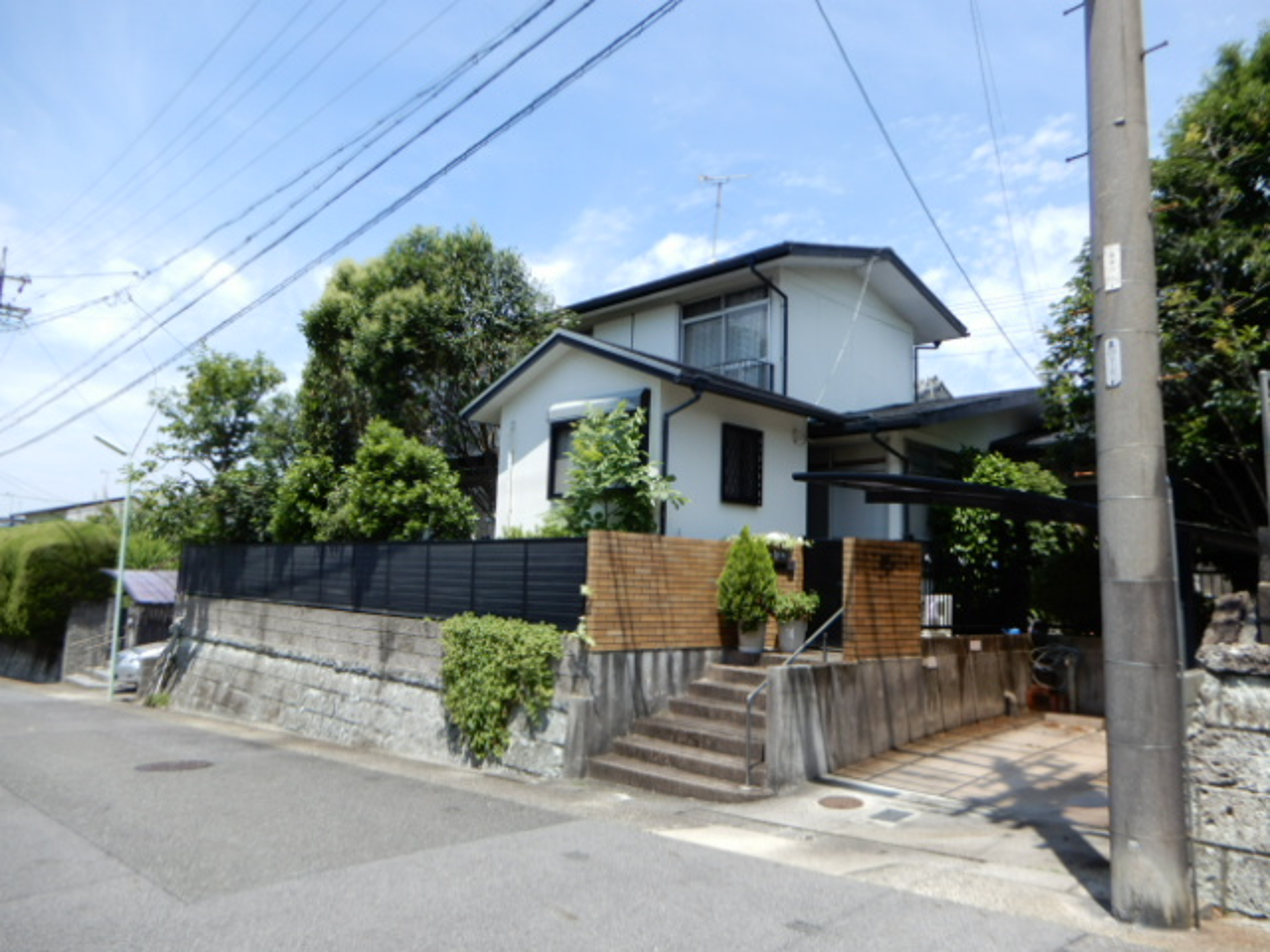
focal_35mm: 24
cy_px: 476
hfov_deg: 71.6
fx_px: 881
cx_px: 635
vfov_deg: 56.8
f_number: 3.4
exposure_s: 1/640
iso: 80
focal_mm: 4.3
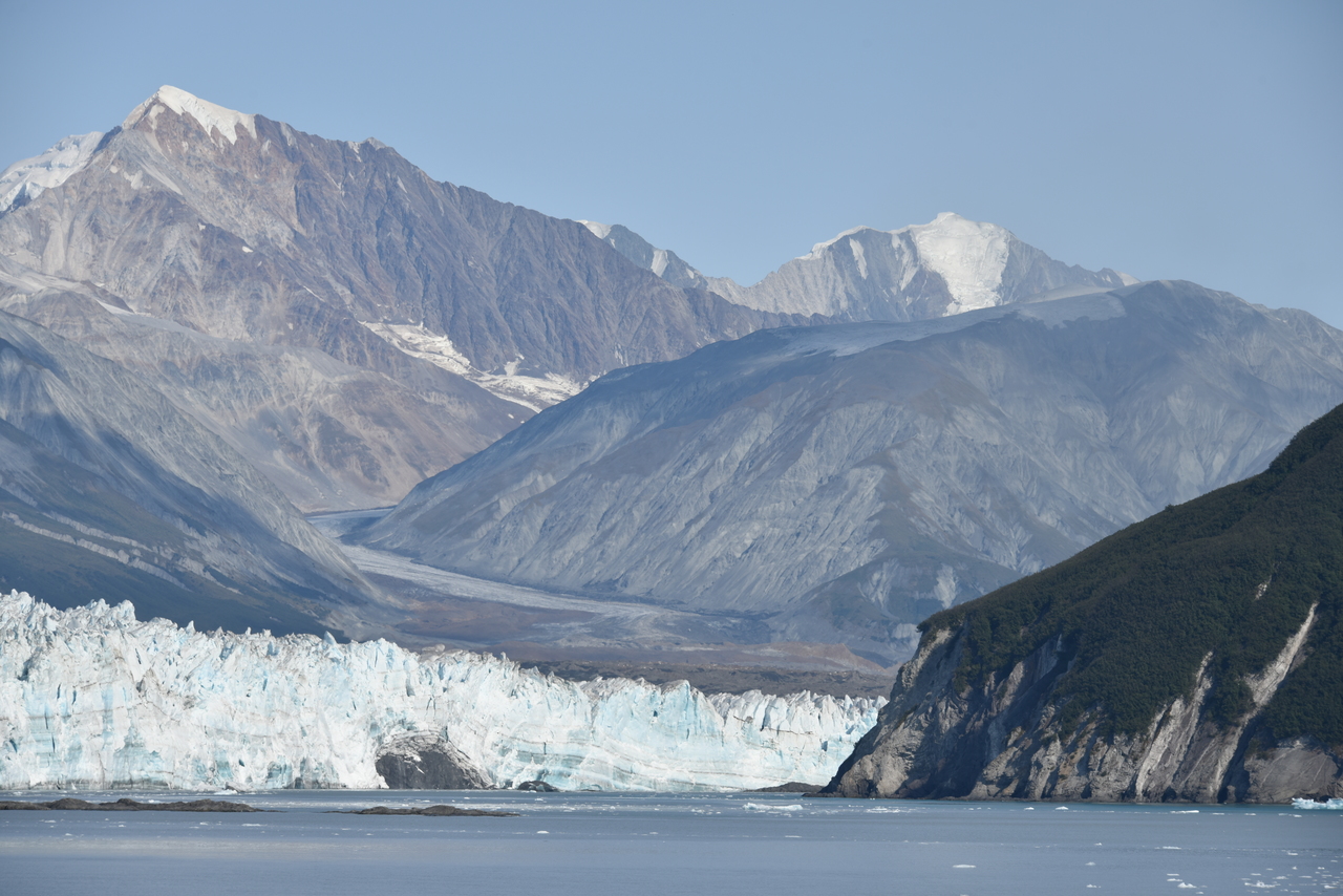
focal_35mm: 160
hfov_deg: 12.8
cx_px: 672
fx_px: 5970
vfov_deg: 8.6
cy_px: 448
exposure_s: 1/400
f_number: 10
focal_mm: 160
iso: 100
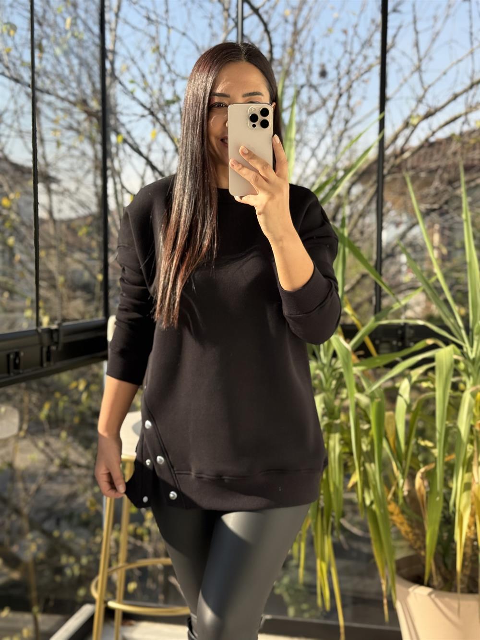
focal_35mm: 48
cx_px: 240
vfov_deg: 39.7
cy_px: 320
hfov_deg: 30.3
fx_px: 887
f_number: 1.78
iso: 64
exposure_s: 1/837
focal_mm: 6.76
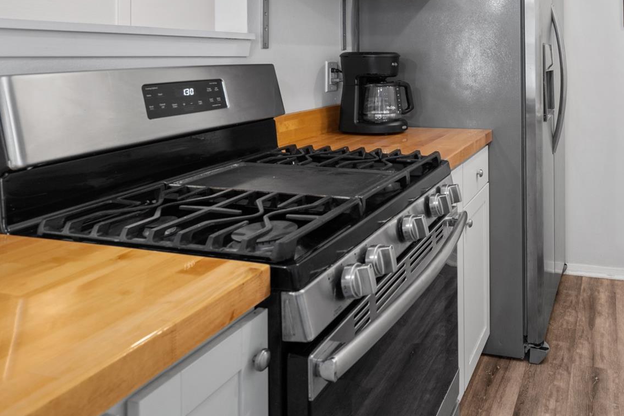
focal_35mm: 29
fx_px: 503
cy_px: 53
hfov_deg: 59.4
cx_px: 485
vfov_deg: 41.8
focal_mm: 16
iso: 500
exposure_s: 1/2
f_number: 8
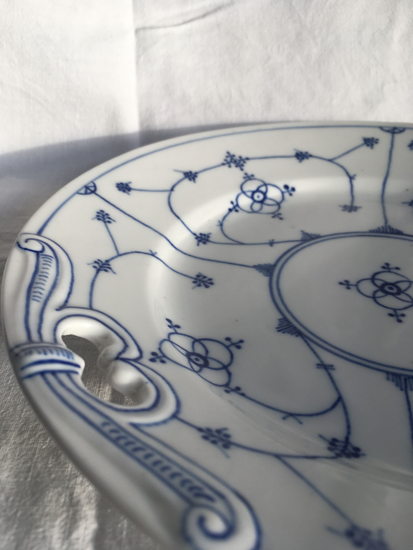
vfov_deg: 61.7
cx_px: 206
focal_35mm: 29
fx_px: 461
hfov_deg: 48.2
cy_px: 275
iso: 25
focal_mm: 4.15
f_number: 2.2
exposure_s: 1/216
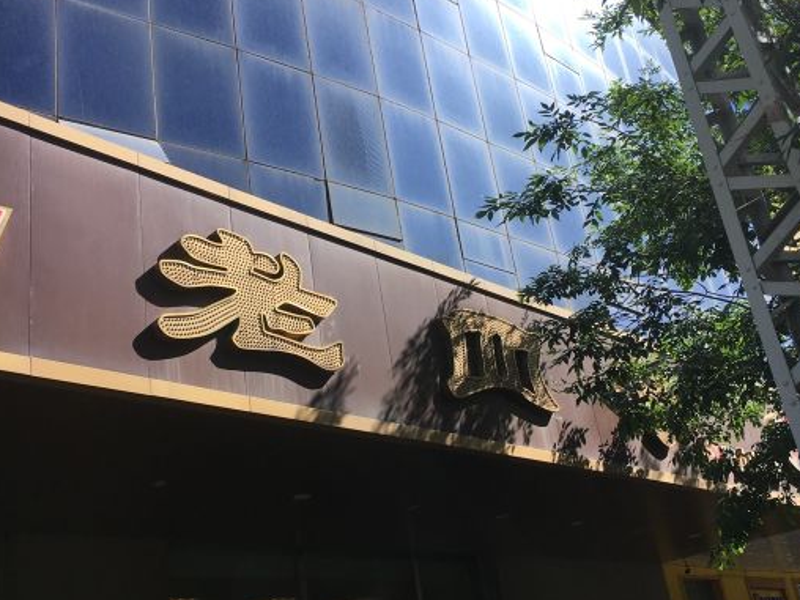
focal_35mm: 40
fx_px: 924
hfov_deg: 46.8
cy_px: 339
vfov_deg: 35.9
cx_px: 406
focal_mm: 4.15
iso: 25
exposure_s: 1/1282
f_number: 2.2
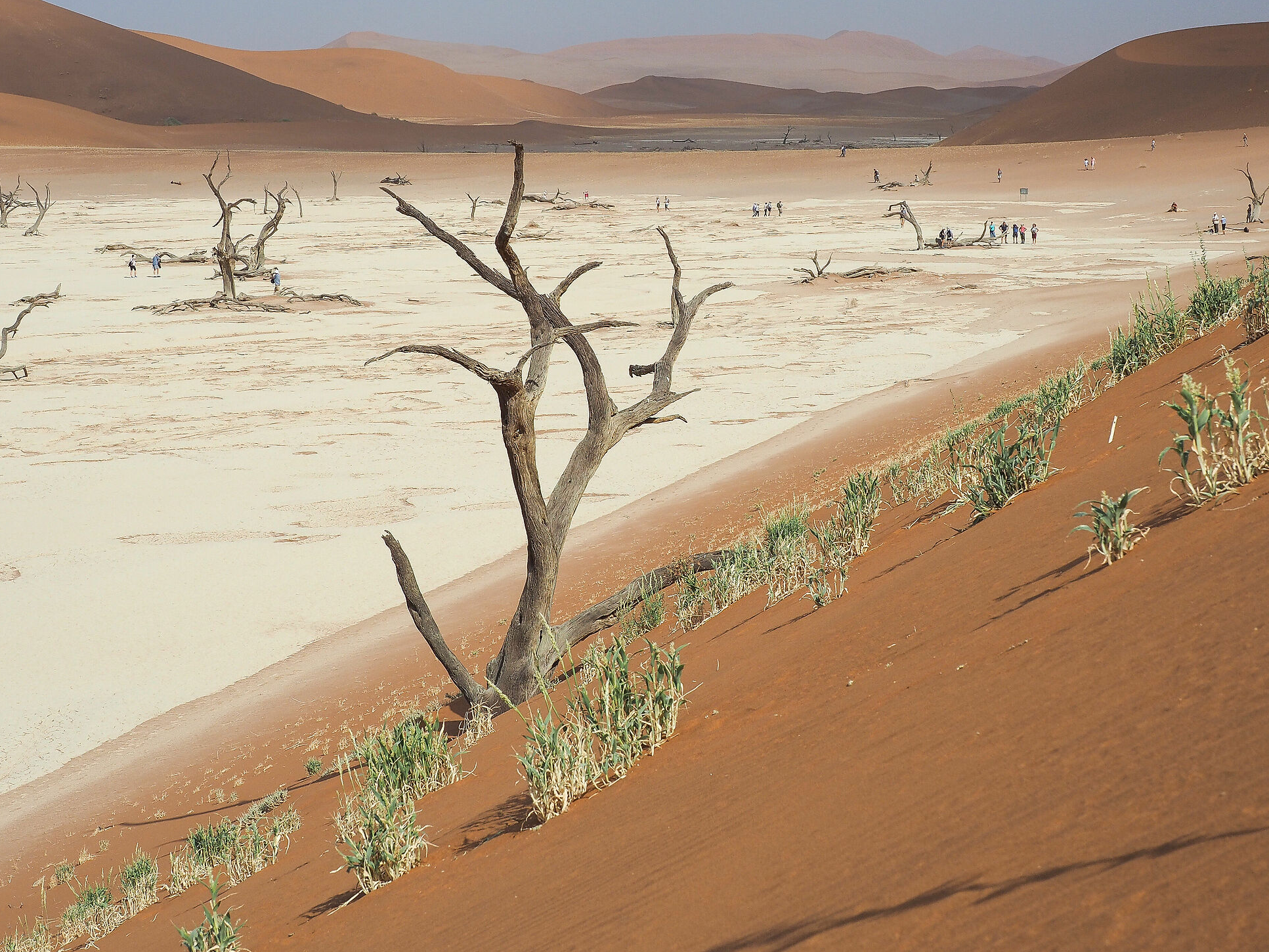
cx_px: 678
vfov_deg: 20.4
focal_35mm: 72
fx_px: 2640
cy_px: 393
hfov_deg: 27.0
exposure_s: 1/320
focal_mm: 29
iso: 200
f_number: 8
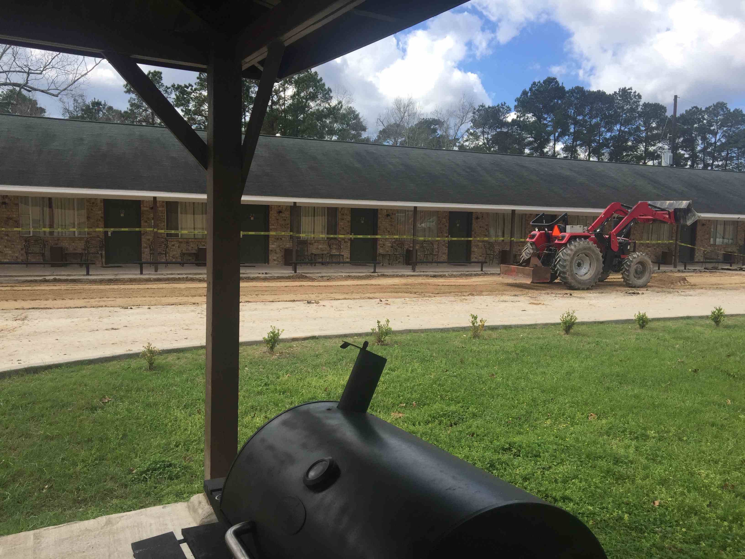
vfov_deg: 48.2
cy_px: 280
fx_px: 624
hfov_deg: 61.7
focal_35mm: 29
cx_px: 372
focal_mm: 4.15
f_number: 2.2
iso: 32
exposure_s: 1/1236
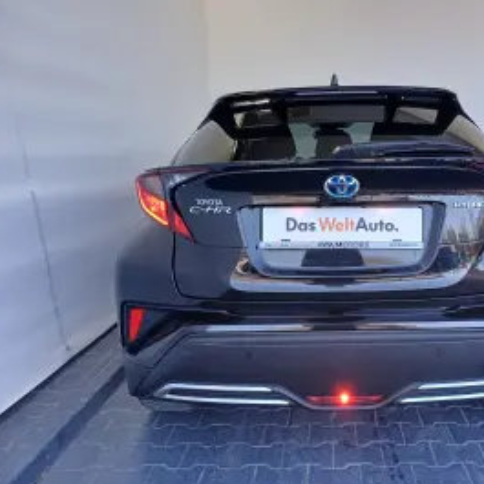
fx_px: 475
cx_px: 321
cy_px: 245
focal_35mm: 30
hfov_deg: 53.0
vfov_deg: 54.0
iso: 64
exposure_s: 1/100
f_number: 1.8
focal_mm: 4.65
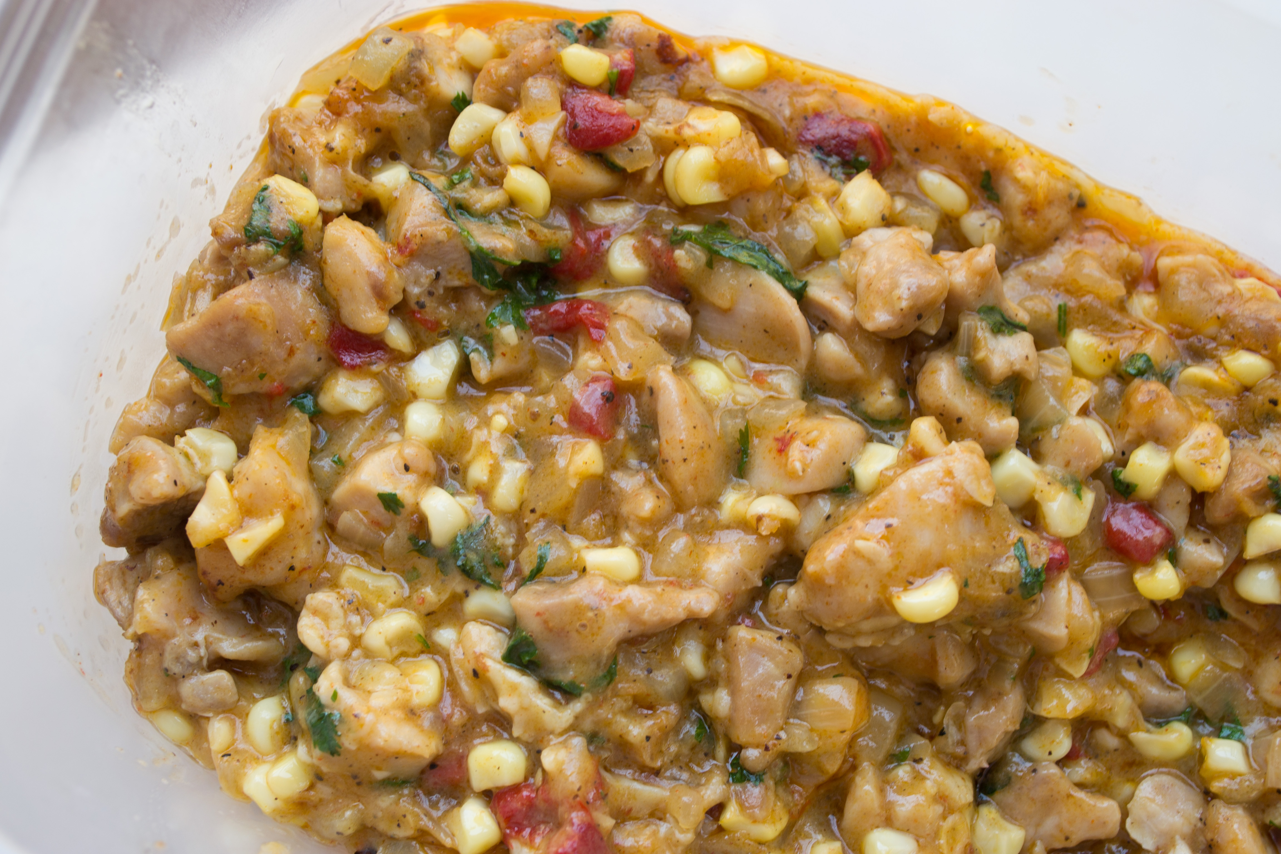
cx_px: 640
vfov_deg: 25.8
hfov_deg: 37.9
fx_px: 1868
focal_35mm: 52
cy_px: 427
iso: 100
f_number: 6.3
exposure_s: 1/10
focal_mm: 35
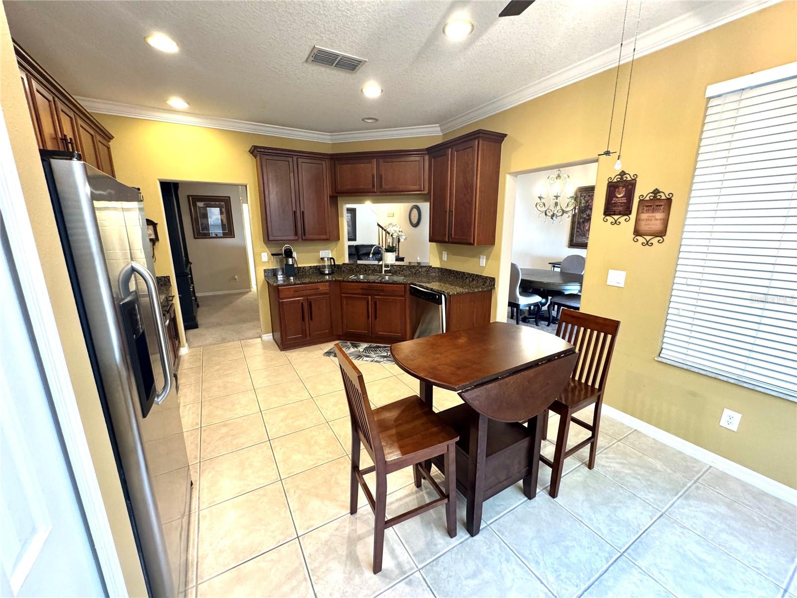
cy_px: 299
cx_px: 398
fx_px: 322
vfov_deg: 85.7
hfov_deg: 102.1
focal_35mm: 14
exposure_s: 1/60
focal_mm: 2.22
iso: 500
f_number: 2.2
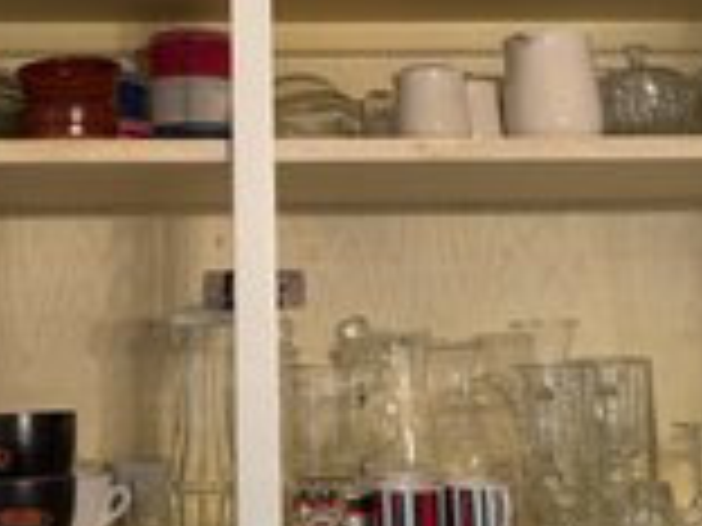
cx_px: 236
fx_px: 1156
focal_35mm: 57
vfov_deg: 24.9
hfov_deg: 33.5
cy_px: 52
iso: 125
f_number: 1.6
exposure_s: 1/60
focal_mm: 5.96
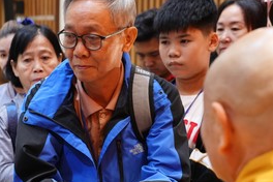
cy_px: 188
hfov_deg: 17.0
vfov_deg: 11.5
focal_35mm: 118
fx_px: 895
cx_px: 12
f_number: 4
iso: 2500
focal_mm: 48
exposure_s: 1/80
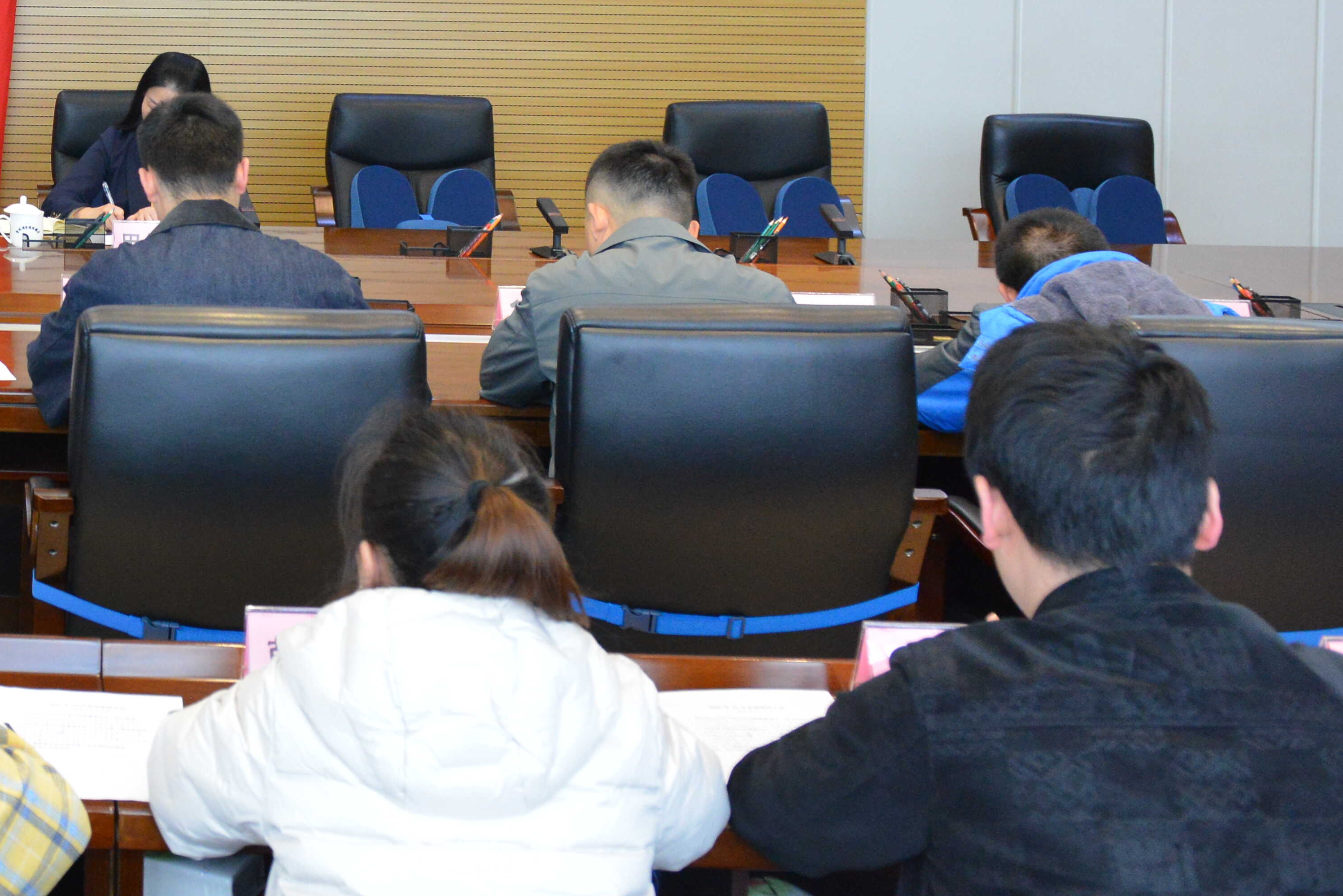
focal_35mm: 59
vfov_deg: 22.0
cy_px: -50
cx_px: -120
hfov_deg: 30.5
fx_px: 2202
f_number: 5
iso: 3200
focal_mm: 24
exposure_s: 1/100
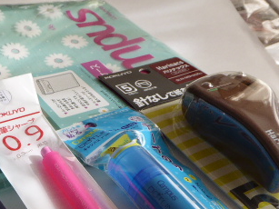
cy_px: 210
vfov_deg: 27.4
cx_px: 54
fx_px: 403
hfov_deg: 36.8
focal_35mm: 50
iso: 100
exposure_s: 1/100
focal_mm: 4.3
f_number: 3.3
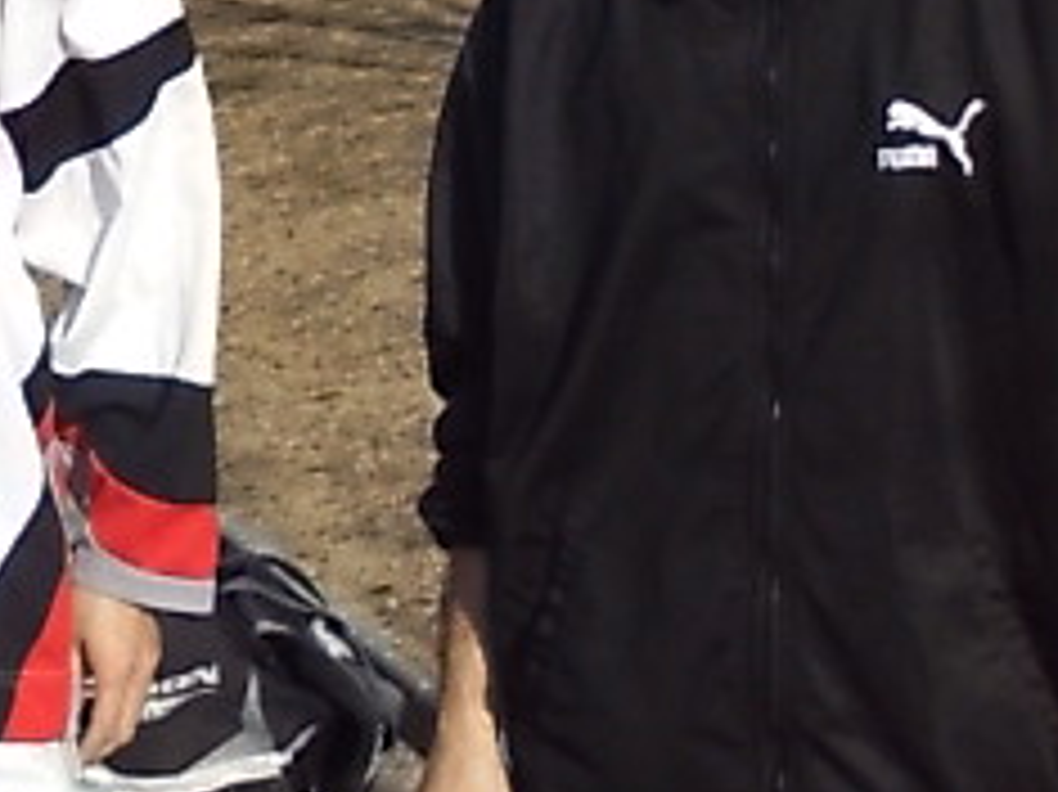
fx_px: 2413
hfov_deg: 23.5
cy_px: -9
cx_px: -45
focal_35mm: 79
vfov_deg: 18.2
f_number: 3.5
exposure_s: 1/1000
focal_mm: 3.73
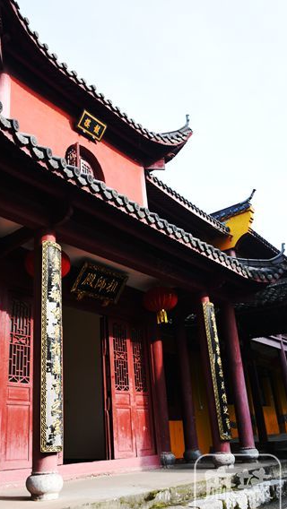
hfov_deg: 37.2
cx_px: 86
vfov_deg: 62.6
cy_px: 242
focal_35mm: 31
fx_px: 419
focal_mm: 24
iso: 110
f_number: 8
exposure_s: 1/25
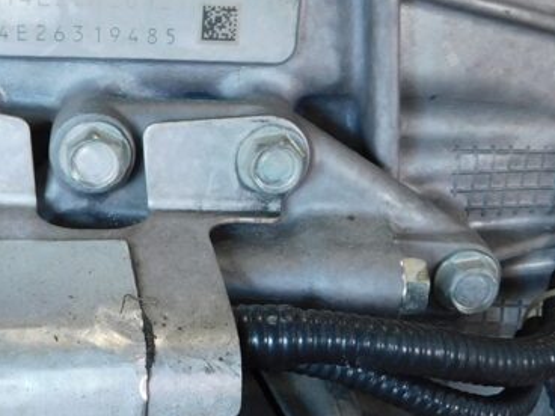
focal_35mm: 64
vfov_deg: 22.6
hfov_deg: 29.8
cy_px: 332
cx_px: 143
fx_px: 1026
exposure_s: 1/30
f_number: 3
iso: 160
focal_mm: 4
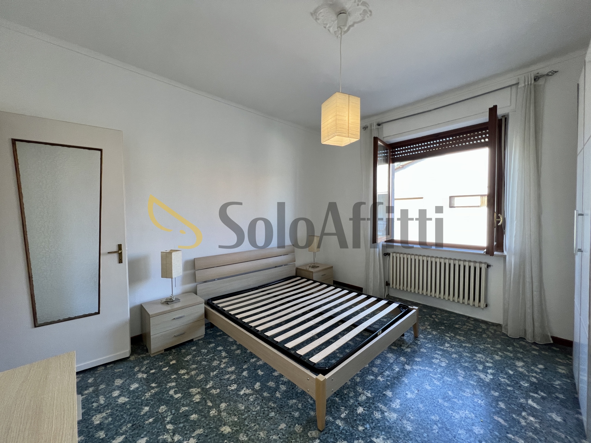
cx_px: 296
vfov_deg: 89.9
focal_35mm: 13
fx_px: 222
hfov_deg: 106.2
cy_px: 222
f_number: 1.8
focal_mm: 1.57
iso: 80
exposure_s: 1/100
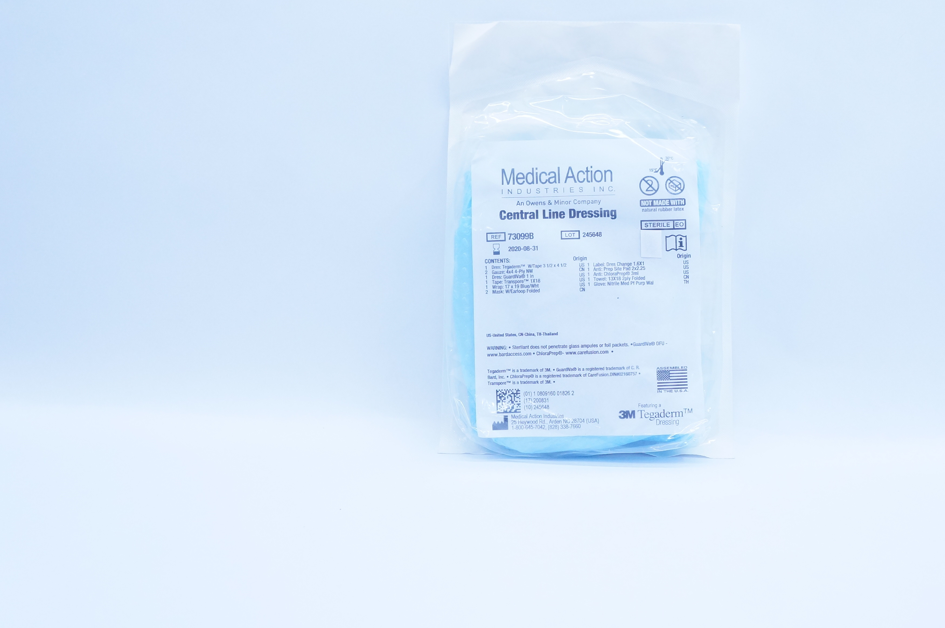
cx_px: 587
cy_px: 228
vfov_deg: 31.6
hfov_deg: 46.1
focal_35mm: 42
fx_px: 1101
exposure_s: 1/200
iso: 800
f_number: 4.5
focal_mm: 20
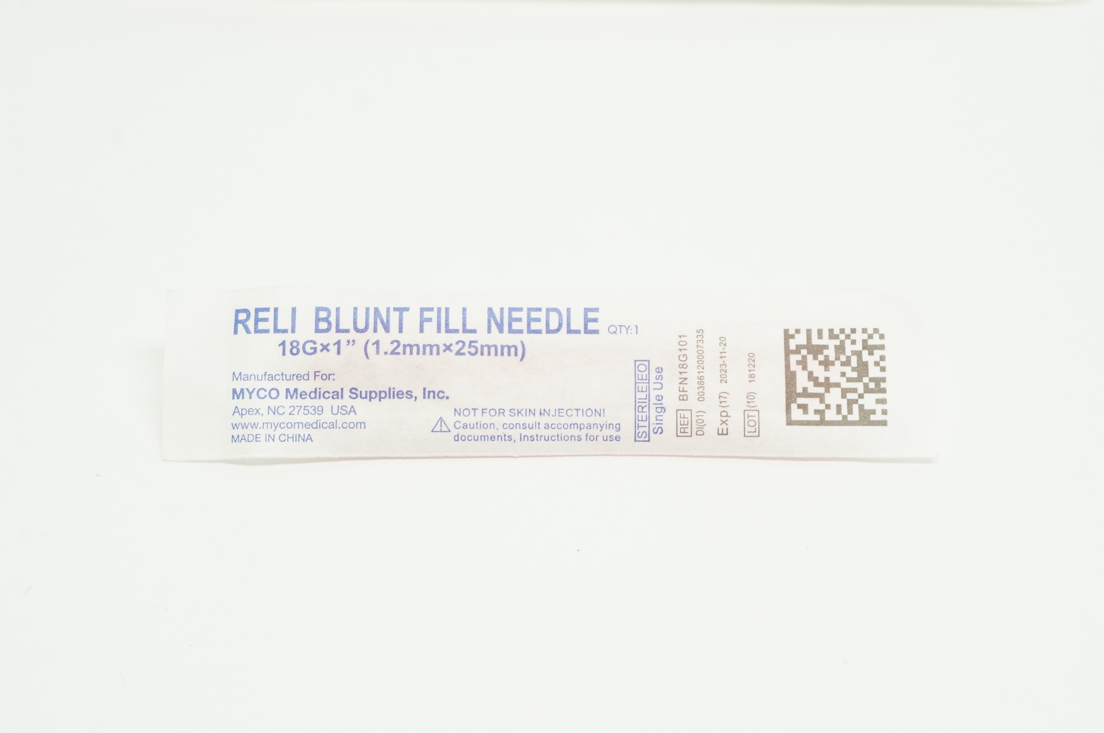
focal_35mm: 76
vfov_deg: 17.8
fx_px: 2343
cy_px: 366
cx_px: 552
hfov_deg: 26.5
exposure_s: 1/15
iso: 400
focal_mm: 51
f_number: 11
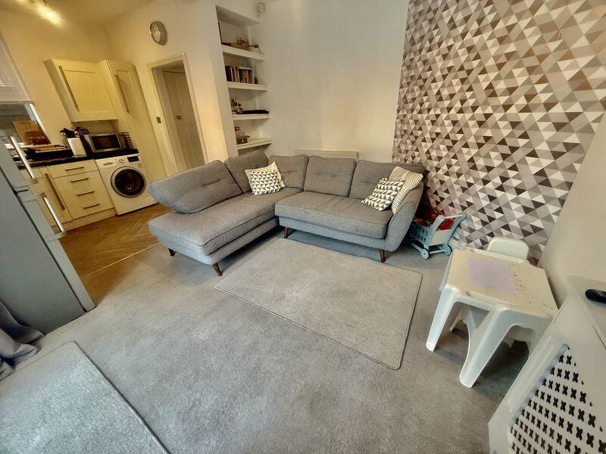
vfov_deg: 85.7
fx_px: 245
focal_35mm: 14
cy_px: 227
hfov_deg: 102.1
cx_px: 303
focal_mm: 2.22
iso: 320
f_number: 2.2
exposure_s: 1/100
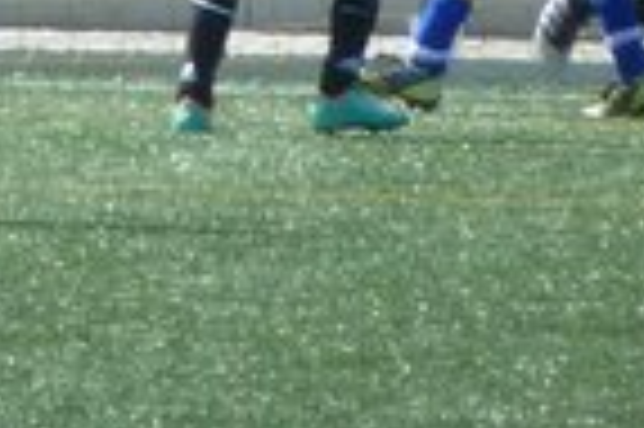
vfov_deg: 0.9
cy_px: -489
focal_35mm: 1526
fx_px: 27267
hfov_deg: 1.4
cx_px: -815
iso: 320
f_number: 4.9
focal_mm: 49.2
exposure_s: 1/1000
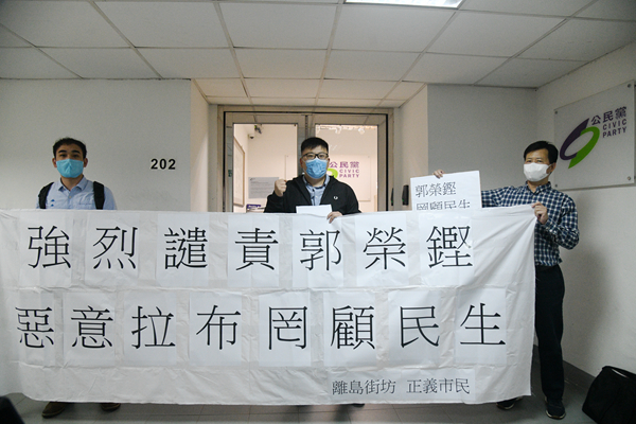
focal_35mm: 24
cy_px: 212
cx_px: 318
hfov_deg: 73.7
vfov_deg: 53.1
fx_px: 424
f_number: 5.6
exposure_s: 1/200
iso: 4000
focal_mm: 24
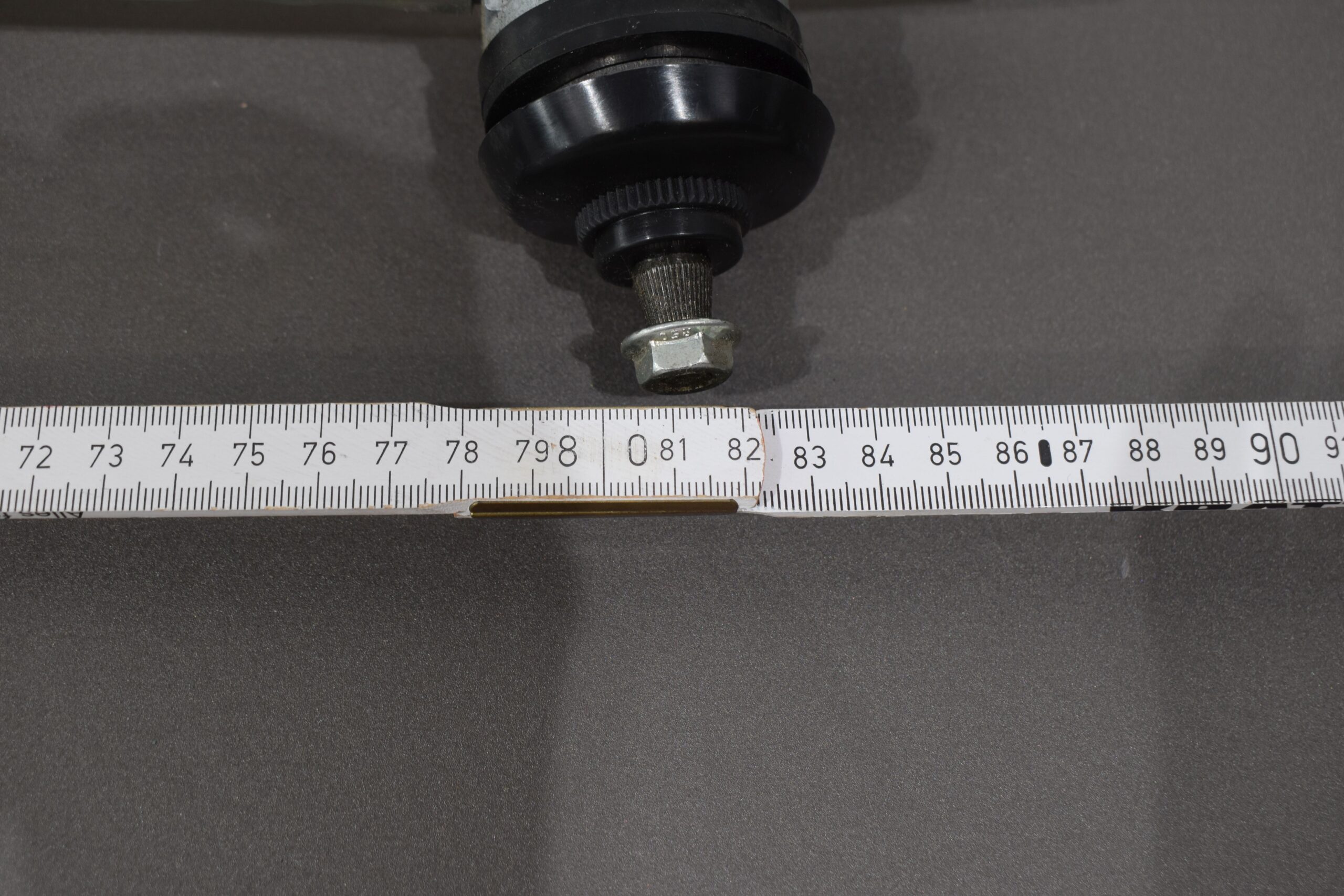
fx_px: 1680
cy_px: 448
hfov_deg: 43.6
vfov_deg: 29.9
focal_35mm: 45
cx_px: 672
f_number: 6.3
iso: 400
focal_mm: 30
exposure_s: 1/60
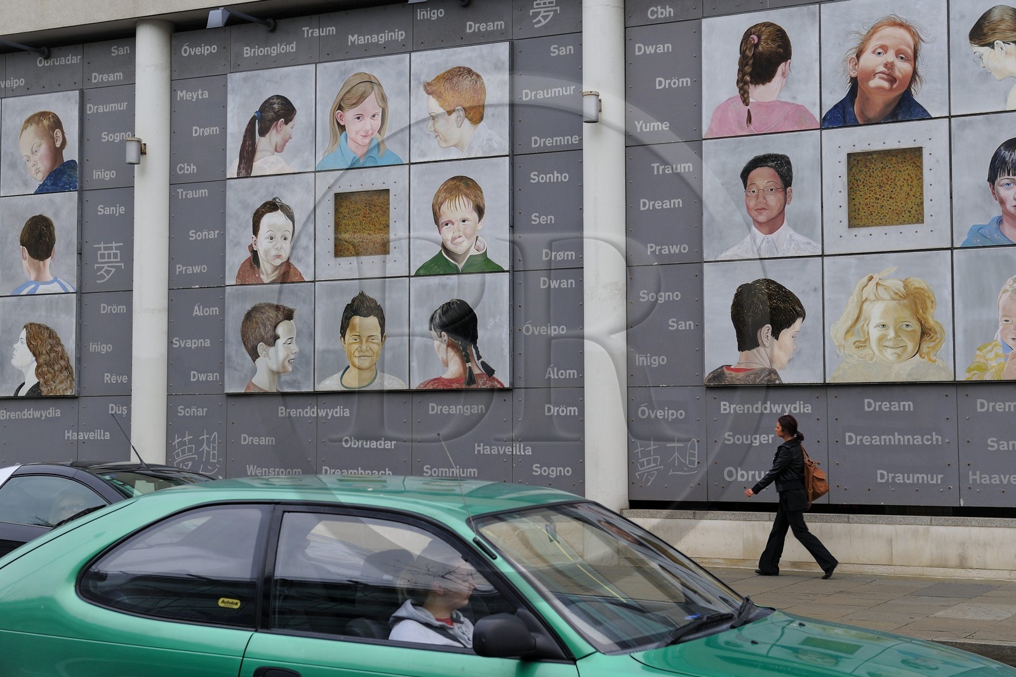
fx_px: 1580
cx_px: 508
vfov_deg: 24.2
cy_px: 338
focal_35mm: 56
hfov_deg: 35.6
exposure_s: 1/160
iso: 400
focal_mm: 56
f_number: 6.3
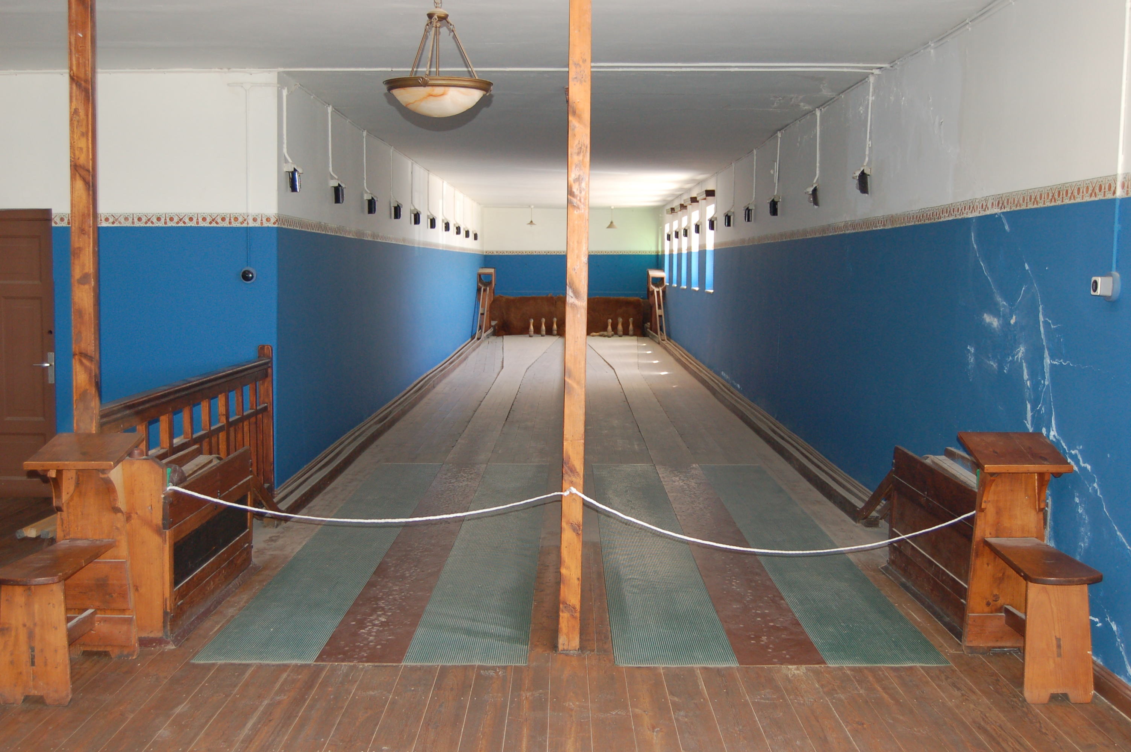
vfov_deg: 31.8
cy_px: 376
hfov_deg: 46.4
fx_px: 1318
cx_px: 566
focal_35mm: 42
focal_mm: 28
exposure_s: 1/60
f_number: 4.2
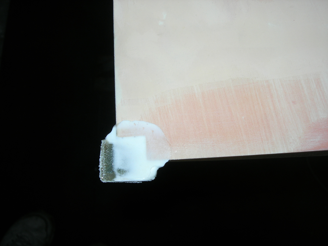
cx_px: 164
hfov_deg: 49.0
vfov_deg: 37.7
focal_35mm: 38
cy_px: 123
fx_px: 360
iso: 64
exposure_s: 1/60.1
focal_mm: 7.8
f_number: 4.8
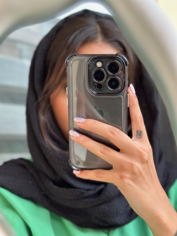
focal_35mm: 48
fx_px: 327
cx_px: 88
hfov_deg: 30.3
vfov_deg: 39.7
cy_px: 118
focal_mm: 6.86
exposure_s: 1/184
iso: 80
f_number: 1.78
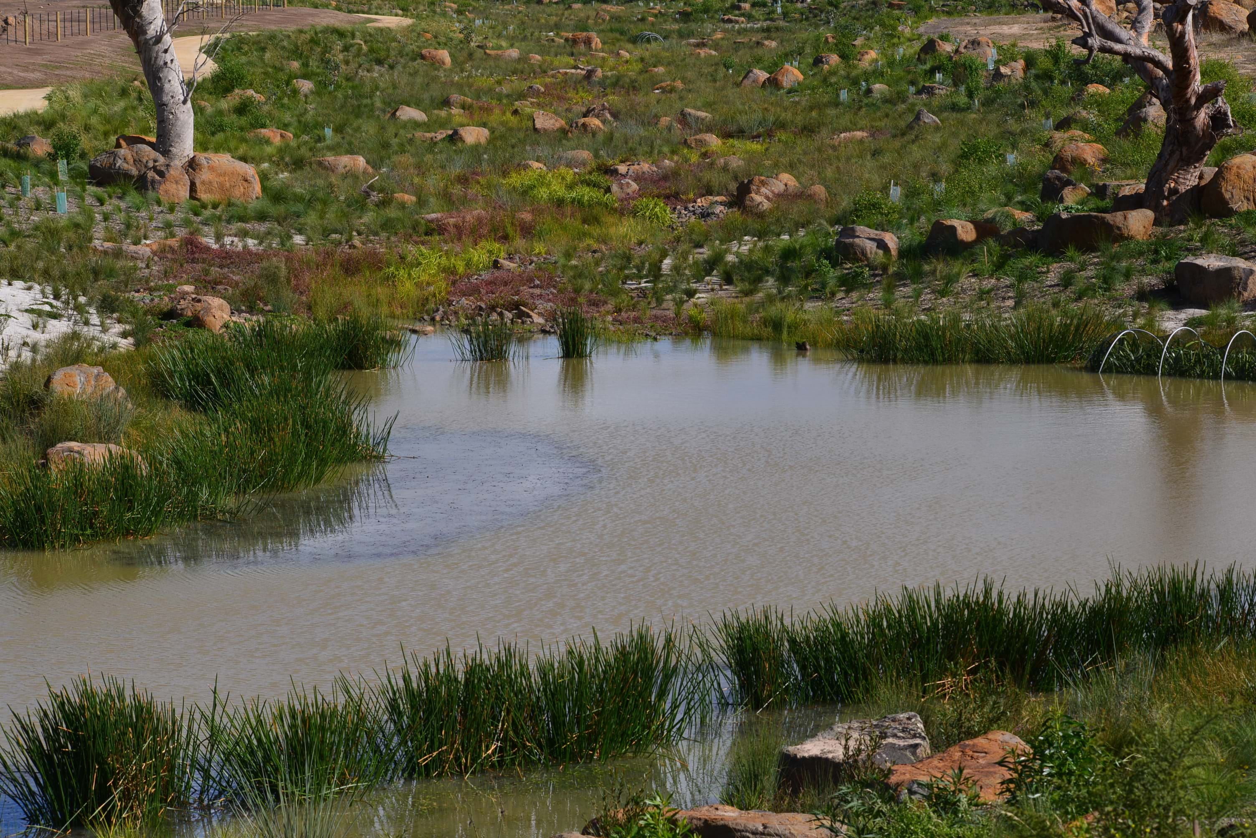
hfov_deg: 17.1
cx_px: 628
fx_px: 4188
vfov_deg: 11.4
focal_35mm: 120
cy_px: 419
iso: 400
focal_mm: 120
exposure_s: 1/400
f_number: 11
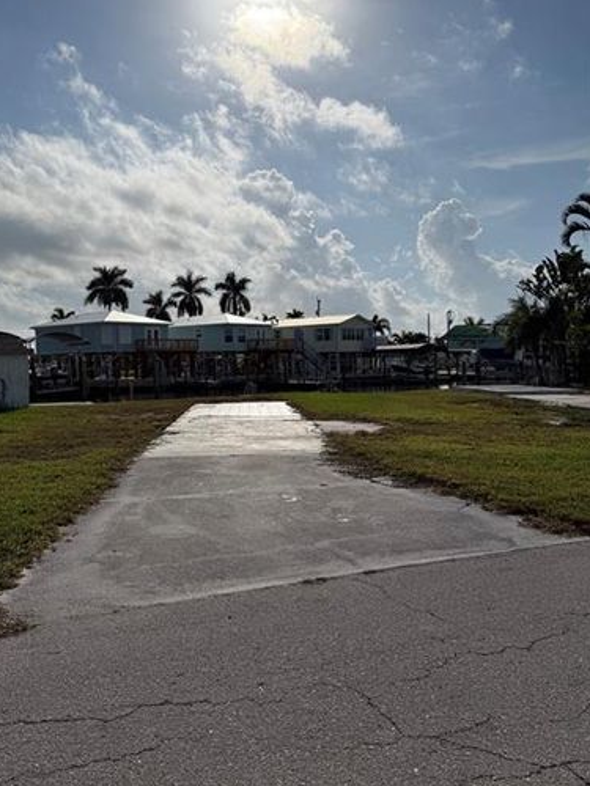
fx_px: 727
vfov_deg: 56.8
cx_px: 208
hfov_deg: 43.7
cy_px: 383
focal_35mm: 32
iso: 50
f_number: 1.78
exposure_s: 1/22727
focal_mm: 6.76
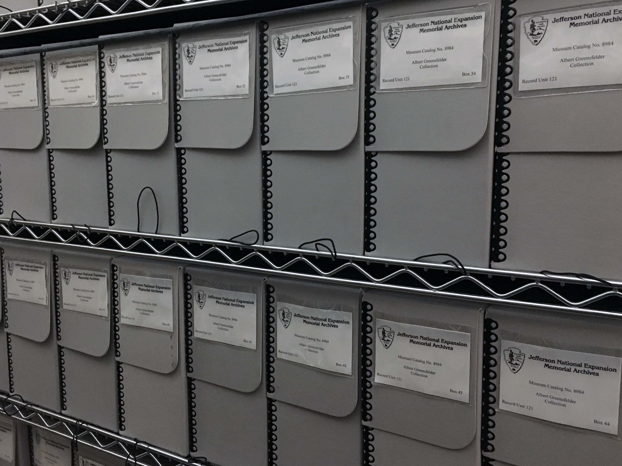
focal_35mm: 32
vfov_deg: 44.2
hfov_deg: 56.7
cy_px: 223
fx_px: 575
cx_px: 286
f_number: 2.2
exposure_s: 1/15
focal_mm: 4.15
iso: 500
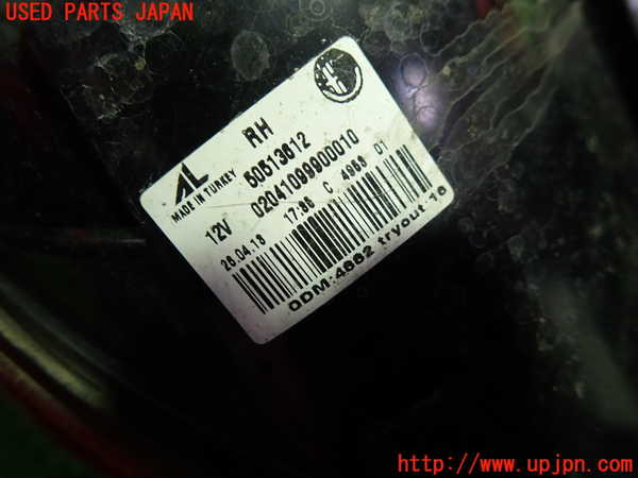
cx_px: 319
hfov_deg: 69.4
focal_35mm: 25
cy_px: 239
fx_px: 461
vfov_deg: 54.9
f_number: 2
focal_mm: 4.5
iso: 200
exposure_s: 1/40
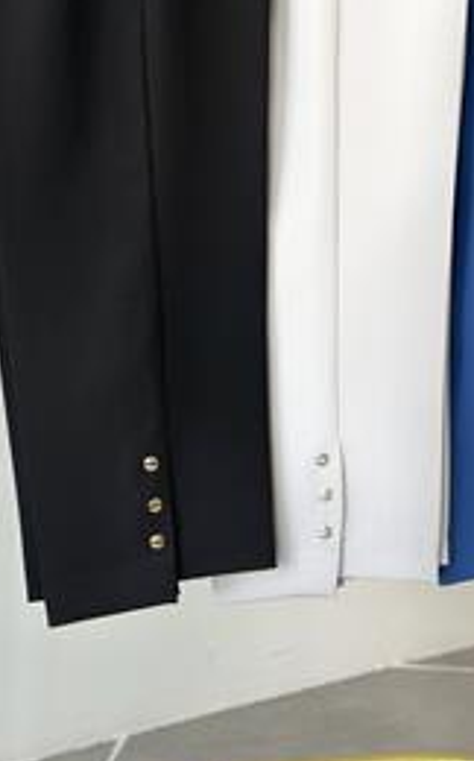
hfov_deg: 16.0
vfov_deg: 25.2
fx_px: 1678
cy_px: 168
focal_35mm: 81
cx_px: 310
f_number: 1.78
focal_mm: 6.86
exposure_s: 1/236
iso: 80
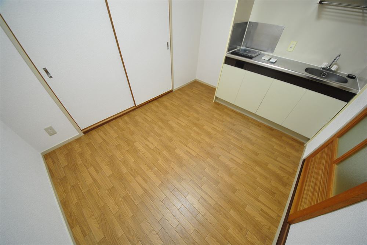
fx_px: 122
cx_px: 184
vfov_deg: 90.1
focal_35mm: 12
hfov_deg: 112.6
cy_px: 122
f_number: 4.5
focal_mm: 8
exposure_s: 1/15
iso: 400
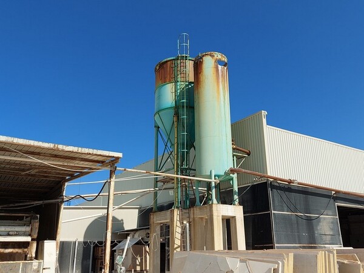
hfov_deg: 71.6
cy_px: 136
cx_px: 182
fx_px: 252
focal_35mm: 24
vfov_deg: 56.8
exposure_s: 1/1601
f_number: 1.8
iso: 32
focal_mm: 5.23
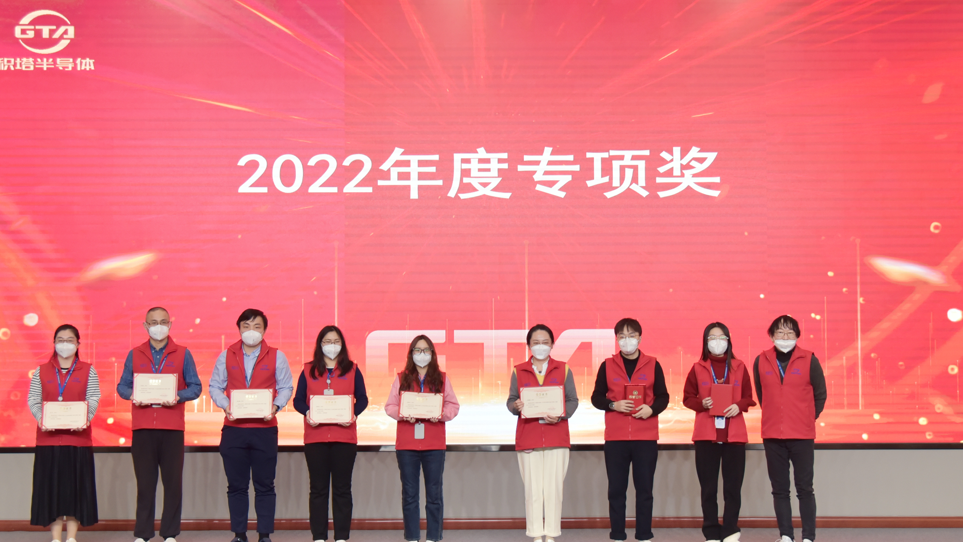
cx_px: 474
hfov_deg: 48.4
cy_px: 257
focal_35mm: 42
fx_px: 1072
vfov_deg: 28.3
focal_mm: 35
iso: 1000
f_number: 4
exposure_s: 1/125
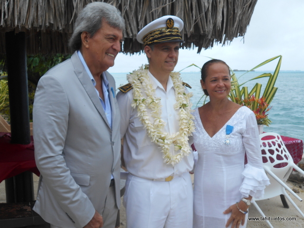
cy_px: 114
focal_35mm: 44
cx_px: 152
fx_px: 386
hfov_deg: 42.9
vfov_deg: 32.9
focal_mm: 7.7
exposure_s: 1/400
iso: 80
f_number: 4.2
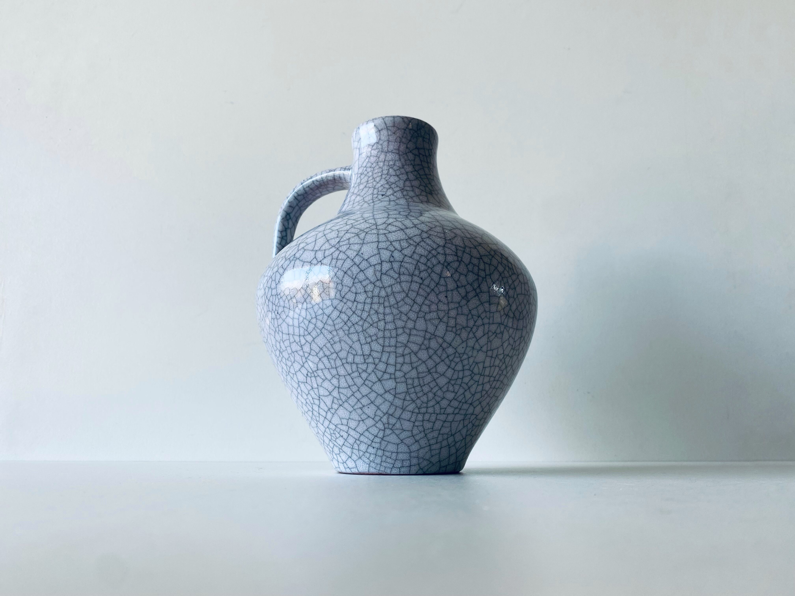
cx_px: 398
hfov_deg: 67.3
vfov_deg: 53.1
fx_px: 597
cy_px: 298
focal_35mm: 26
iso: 50
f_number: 1.8
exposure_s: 1/122
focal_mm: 4.25
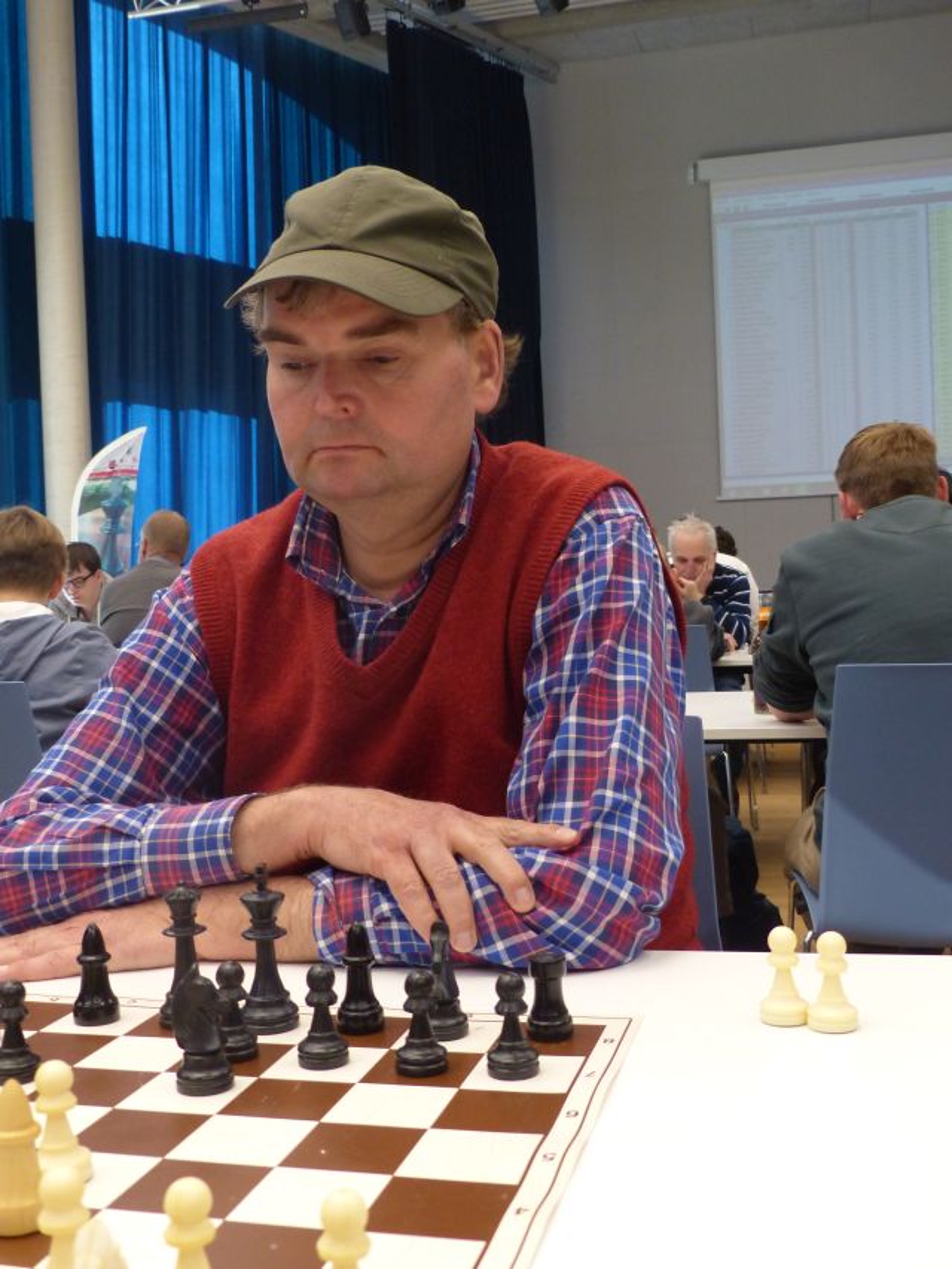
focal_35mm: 39
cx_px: 476
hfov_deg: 36.8
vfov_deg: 47.9
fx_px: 1430
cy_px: 634
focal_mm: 7
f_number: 2.8
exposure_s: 1/60
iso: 320
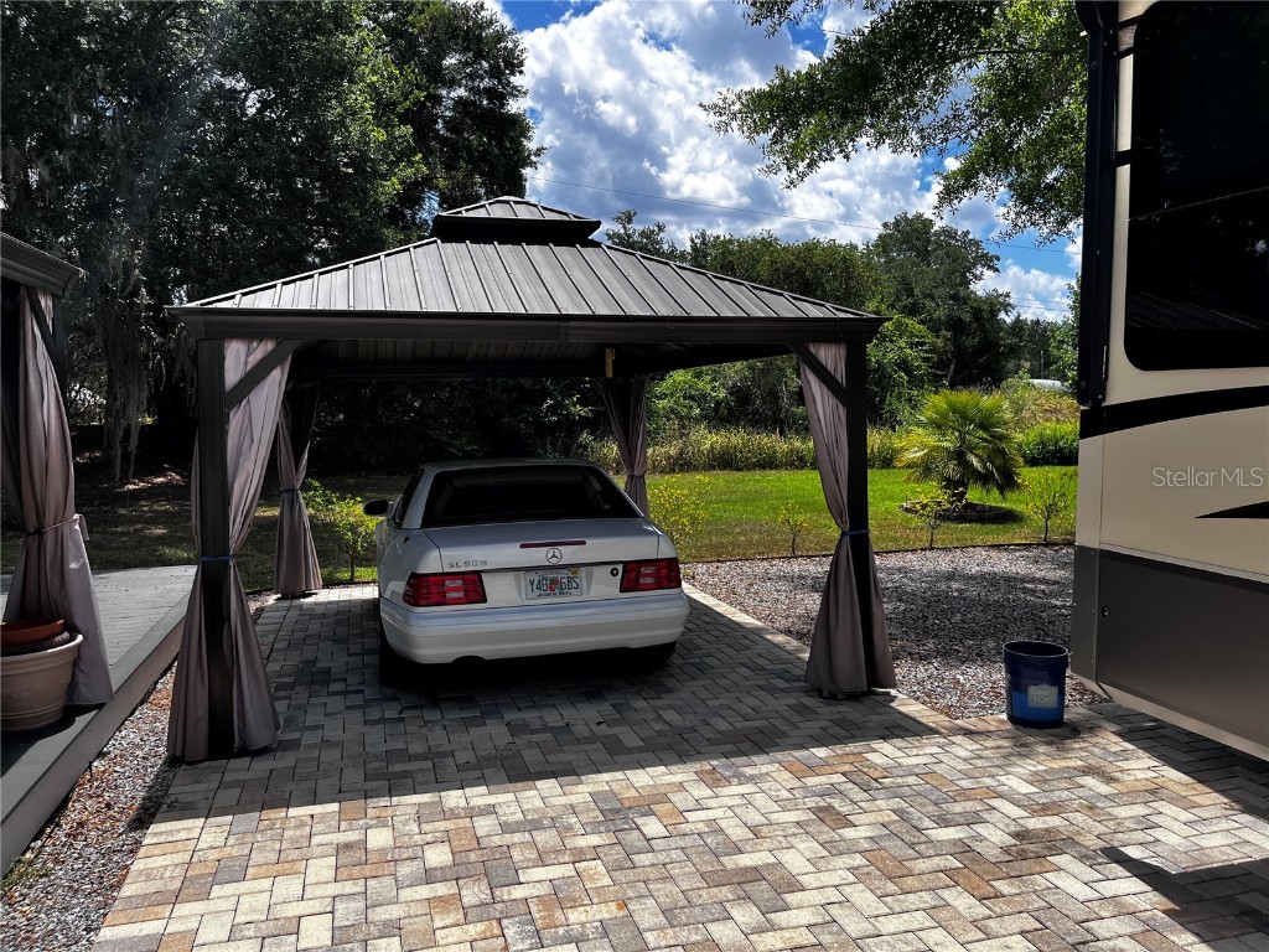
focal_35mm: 26
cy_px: 476
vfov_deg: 53.1
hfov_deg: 67.3
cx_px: 634
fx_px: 953
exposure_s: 1/2825
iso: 50
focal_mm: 5.1
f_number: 1.6
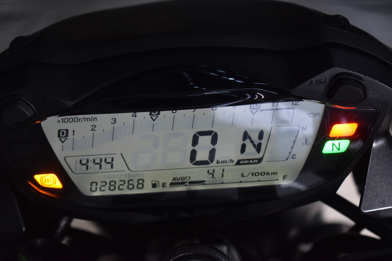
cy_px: 130
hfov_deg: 24.6
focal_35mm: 82
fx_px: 898
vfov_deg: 16.6
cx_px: 196
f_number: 5.6
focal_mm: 55
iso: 800
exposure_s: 1/50
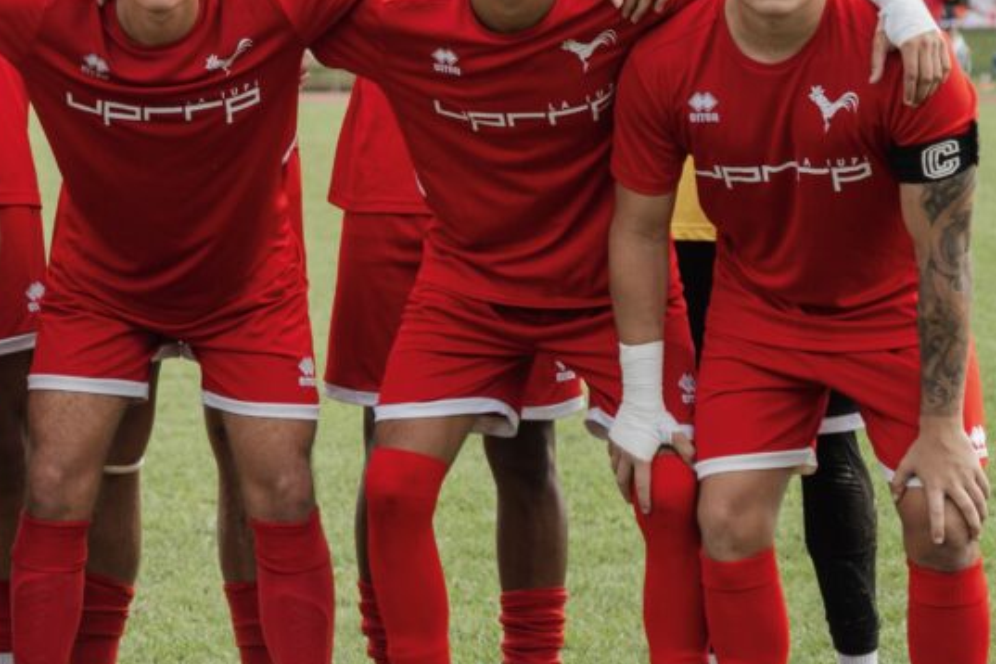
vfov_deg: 6.6
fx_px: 5711
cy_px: 113
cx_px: 119
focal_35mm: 206
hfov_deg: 9.9
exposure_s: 1/1250
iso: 160
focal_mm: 48.1
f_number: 2.8
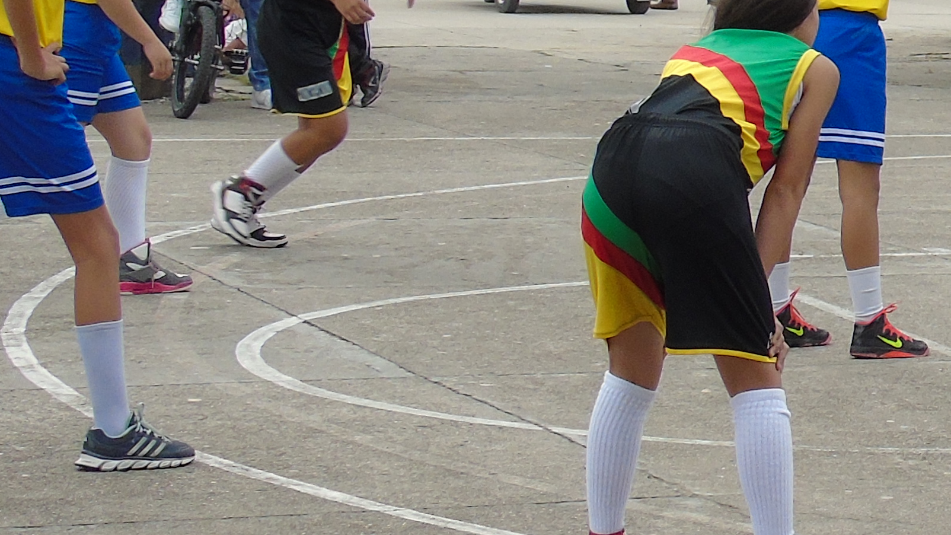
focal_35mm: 161
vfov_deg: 7.5
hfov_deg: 12.7
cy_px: 52
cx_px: 1392
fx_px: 4060
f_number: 4.1
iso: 80
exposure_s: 1/250
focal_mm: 8.2
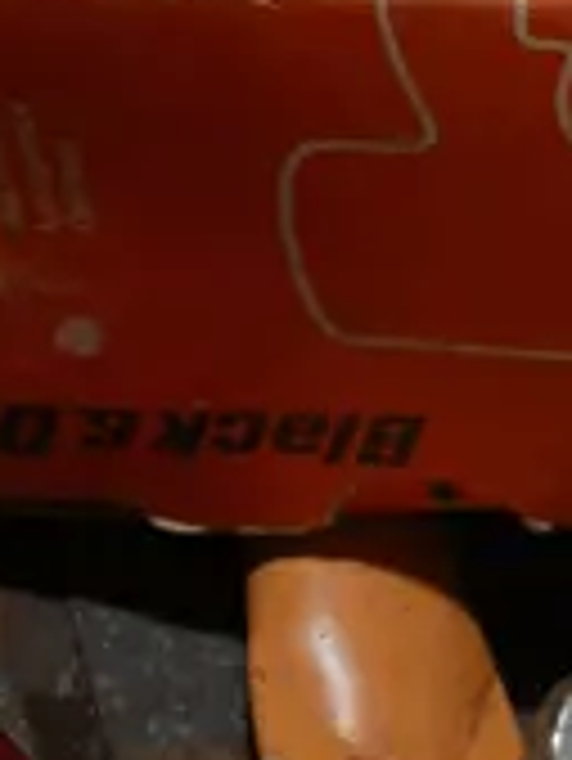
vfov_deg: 9.4
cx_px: 1079
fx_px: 4269
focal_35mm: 194
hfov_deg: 7.4
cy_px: 1655
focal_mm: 16
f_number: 3.6
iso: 200
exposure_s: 1/100
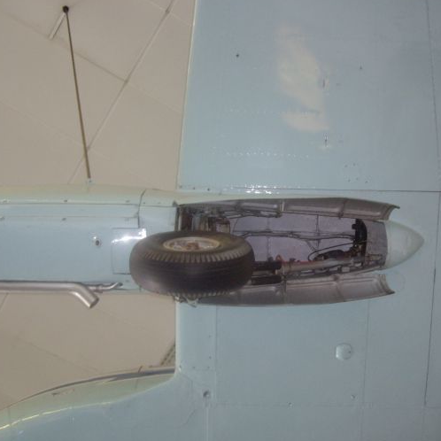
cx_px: 287
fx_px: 778
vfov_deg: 31.6
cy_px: 257
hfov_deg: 31.4
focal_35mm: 54
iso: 200
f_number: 2.8
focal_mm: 7.9
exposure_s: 1/40
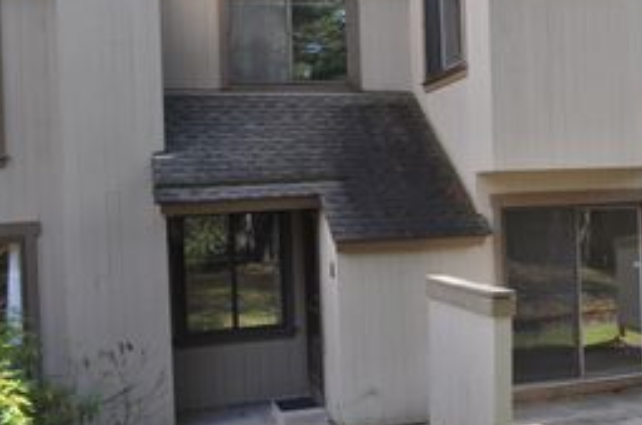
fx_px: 943
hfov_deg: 35.5
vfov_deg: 25.4
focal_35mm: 53
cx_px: 572
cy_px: 189
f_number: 5.6
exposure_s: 1/125
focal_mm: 18
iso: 200
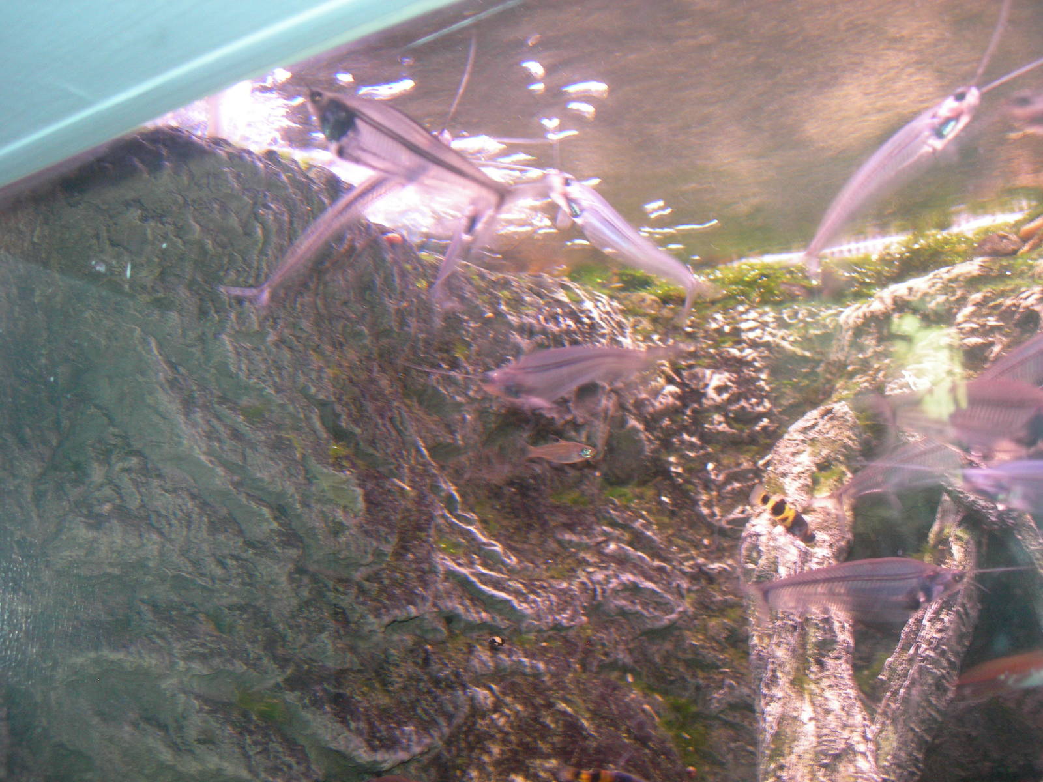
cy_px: 391
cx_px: 522
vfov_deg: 37.7
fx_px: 1145
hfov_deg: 49.0
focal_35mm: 38
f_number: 2.8
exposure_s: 1/9.3
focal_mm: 7.8
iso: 200
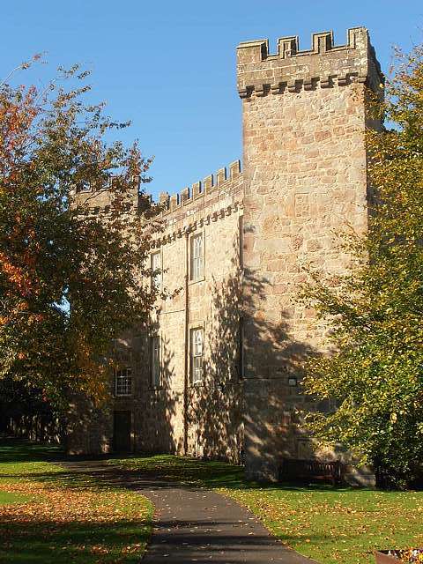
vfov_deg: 33.8
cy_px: 282
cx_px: 212
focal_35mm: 57
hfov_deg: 25.7
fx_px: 929
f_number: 4.5
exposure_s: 1/500
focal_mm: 10.04
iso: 80
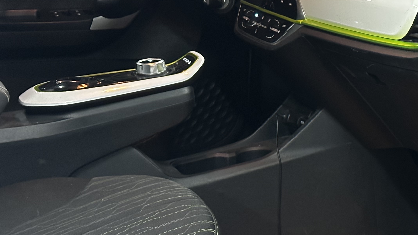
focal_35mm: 99
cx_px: 389
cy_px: 128
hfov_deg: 21.0
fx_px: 1097
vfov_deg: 12.2
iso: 500
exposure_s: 1/33
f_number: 1.78
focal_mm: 6.86
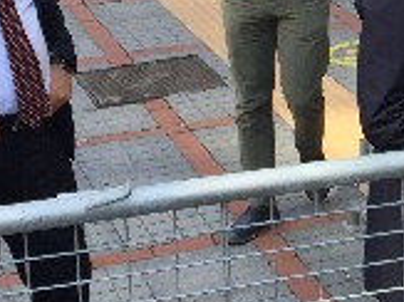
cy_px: -79
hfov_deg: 15.6
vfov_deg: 12.1
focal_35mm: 119
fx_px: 1388
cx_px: 548
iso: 32
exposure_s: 1/399
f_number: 2.2
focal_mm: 4.15
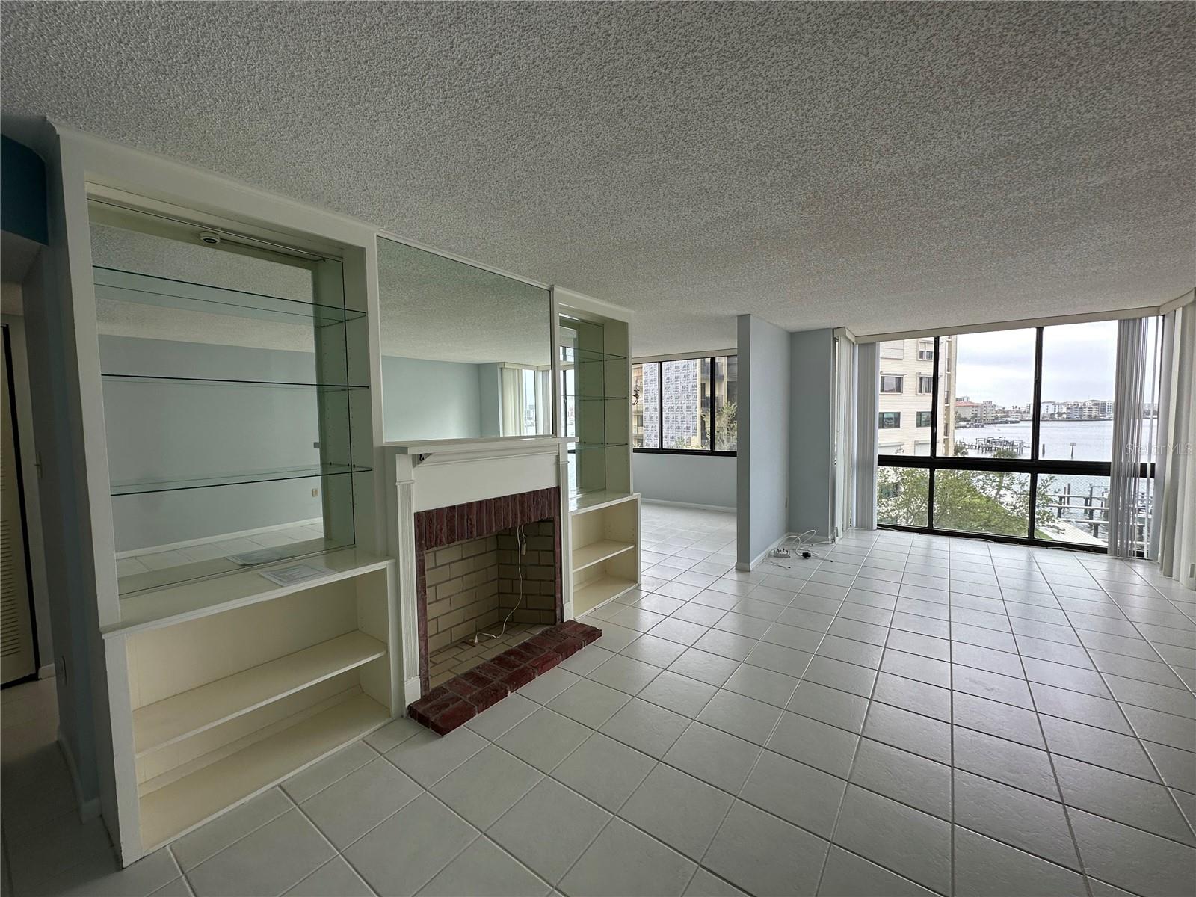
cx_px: 598
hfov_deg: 102.1
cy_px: 448
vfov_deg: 85.7
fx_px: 484
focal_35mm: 14
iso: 40
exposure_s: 1/248
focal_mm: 2.22
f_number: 2.2
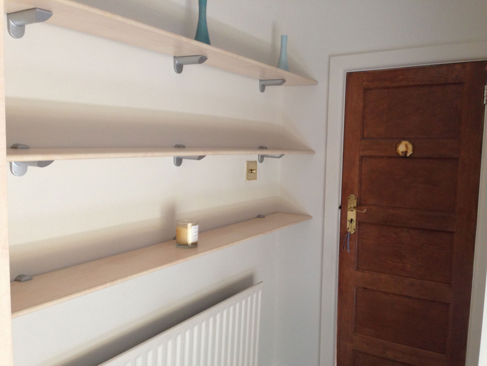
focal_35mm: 33
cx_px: 244
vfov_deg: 42.9
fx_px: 464
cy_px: 183
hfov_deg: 55.4
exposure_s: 1/20
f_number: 2.4
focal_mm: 4.12
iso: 100
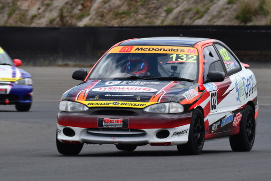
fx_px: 6836
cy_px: 83
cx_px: 113
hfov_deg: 2.3
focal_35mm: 908
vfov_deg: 1.5
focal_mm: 450
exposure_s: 1/640
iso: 500
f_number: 11
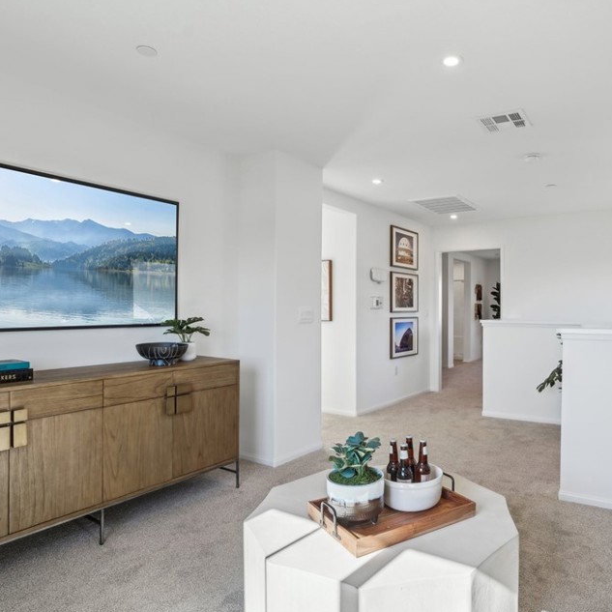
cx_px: 387
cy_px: 310
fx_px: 440
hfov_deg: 68.4
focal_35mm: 22
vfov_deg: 69.6
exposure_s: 1/30
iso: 160
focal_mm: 16
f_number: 7.1
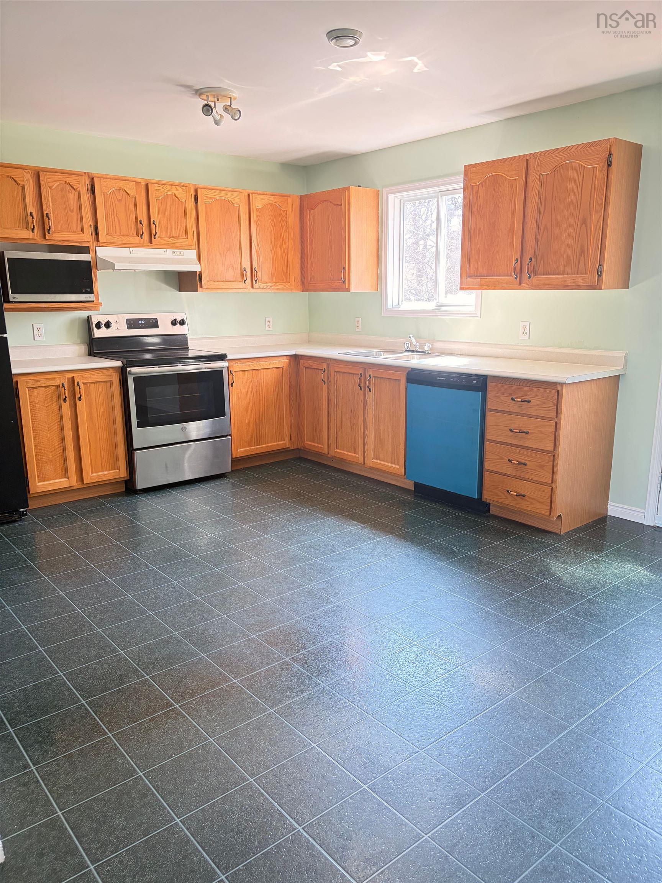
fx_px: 663
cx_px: 331
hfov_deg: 53.1
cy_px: 442
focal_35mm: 26
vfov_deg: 67.3
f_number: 1.6
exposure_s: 1/60
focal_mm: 5.96
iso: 200
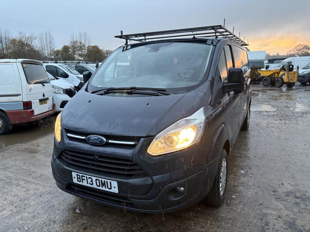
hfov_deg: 67.3
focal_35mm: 26
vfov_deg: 53.1
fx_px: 233
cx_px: 155
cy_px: 116
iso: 320
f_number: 1.6
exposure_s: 1/60
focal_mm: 5.96
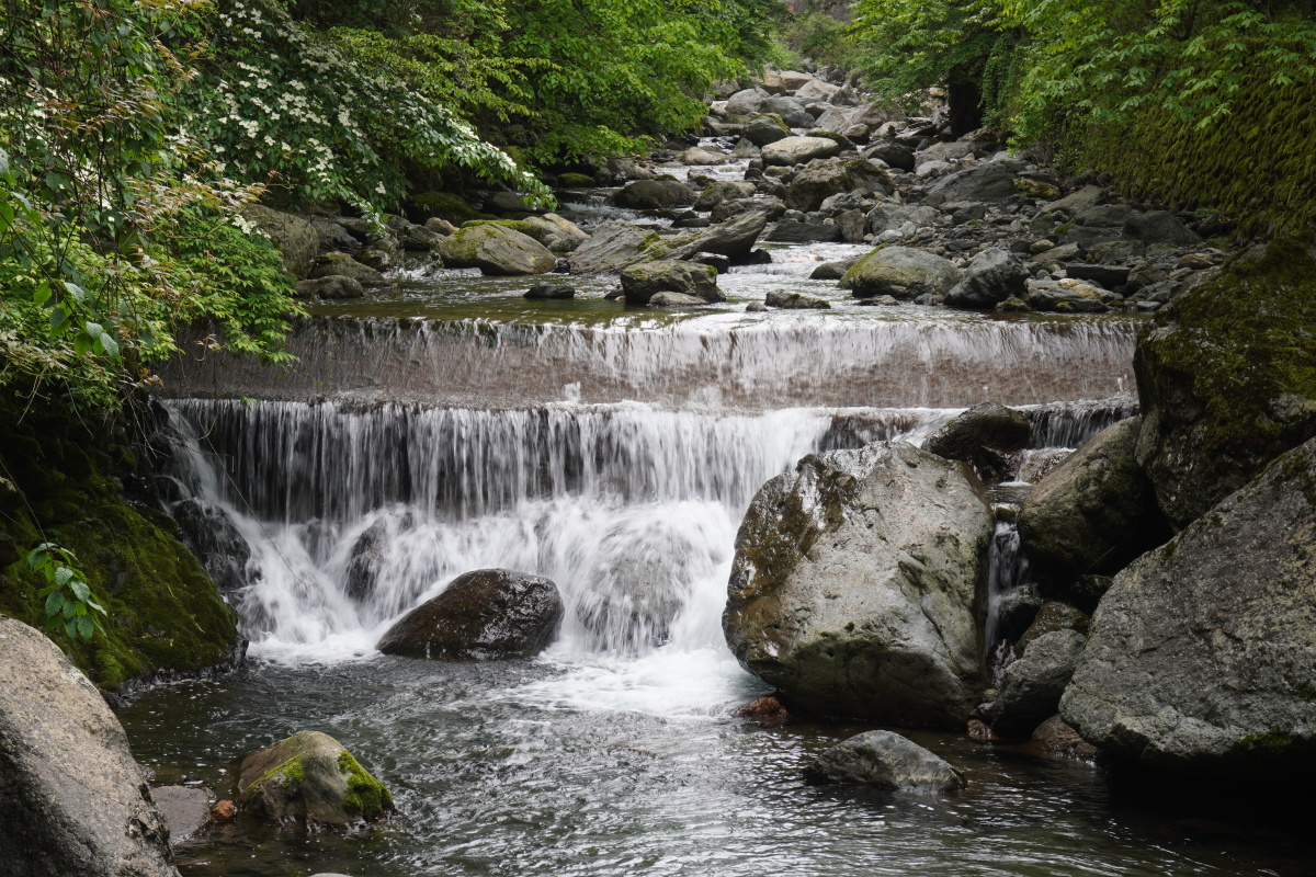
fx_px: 2741
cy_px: 438
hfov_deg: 27.0
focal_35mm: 75
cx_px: 658
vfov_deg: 18.2
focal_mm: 50
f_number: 11
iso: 125
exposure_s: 1/25
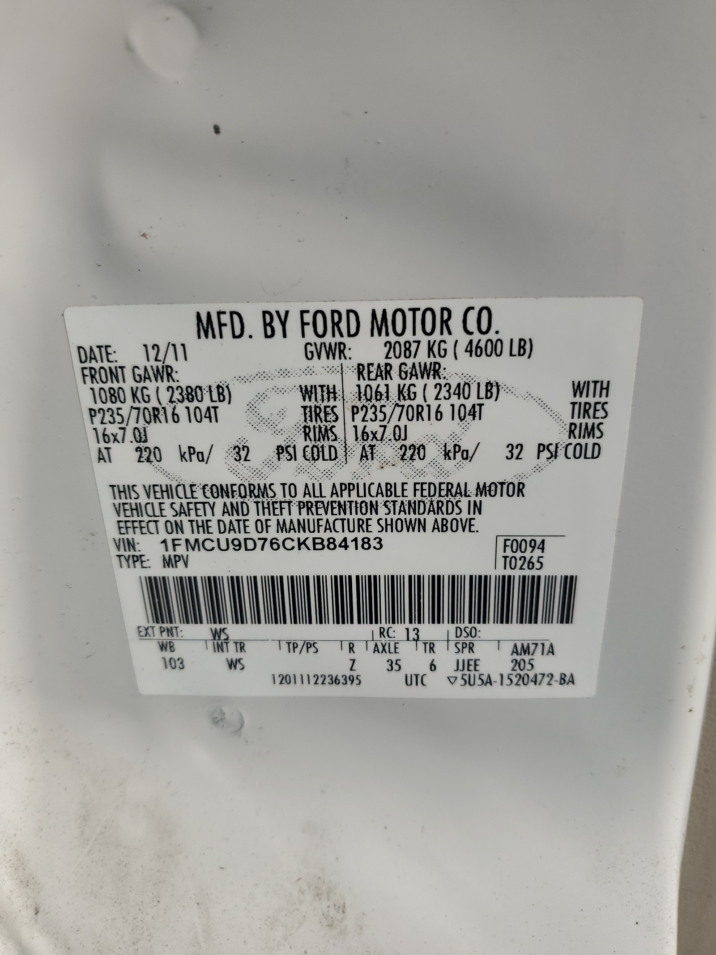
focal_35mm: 26
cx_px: 358
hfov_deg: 53.1
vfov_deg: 67.3
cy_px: 478
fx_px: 717
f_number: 1.5
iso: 50
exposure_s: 1/5000
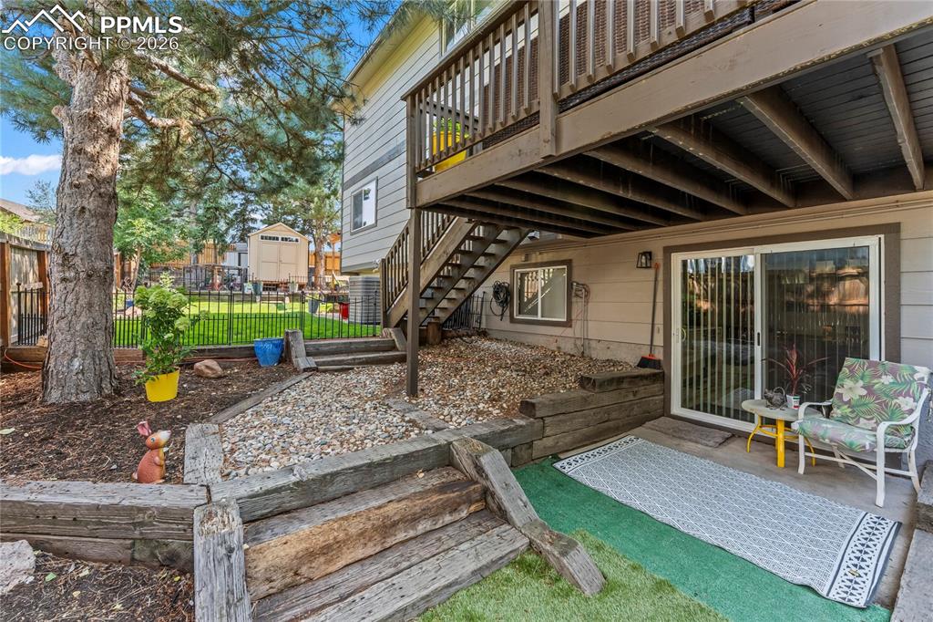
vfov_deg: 81.2
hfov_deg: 104.3
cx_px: 466
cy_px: 311
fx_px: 363
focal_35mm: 14
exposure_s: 1/50
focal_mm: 14
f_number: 8
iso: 500
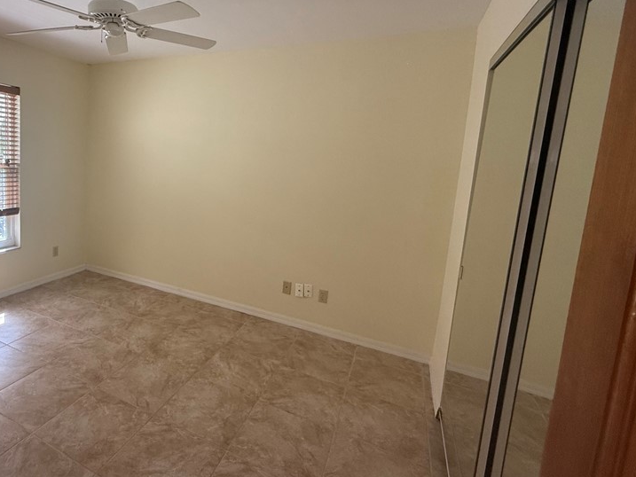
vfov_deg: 65.5
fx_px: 368
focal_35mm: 20
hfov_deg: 78.5
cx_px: 201
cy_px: 197
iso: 320
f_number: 2.2
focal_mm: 2.22
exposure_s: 1/120
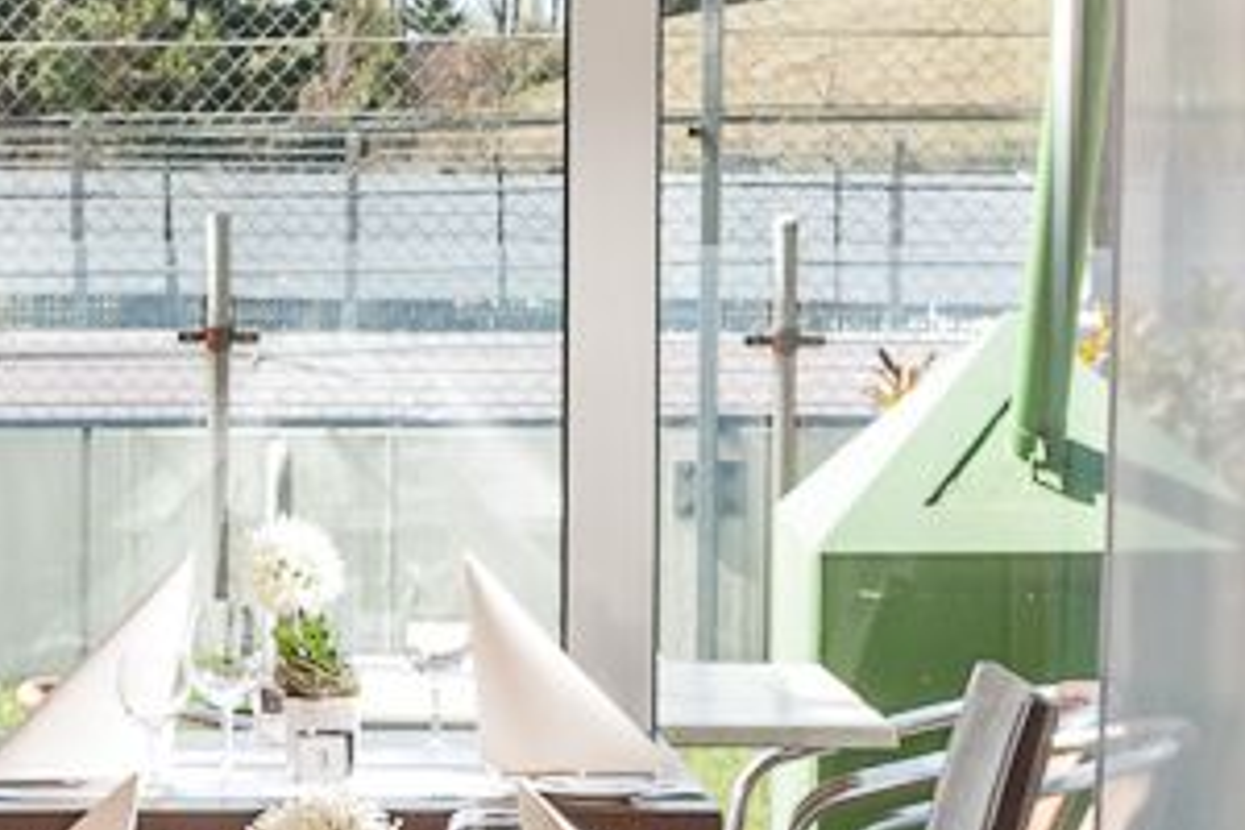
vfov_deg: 7.8
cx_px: 286
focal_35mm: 160
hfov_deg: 12.8
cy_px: 2231
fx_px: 5533
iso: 640
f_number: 11
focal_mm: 24
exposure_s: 1/160
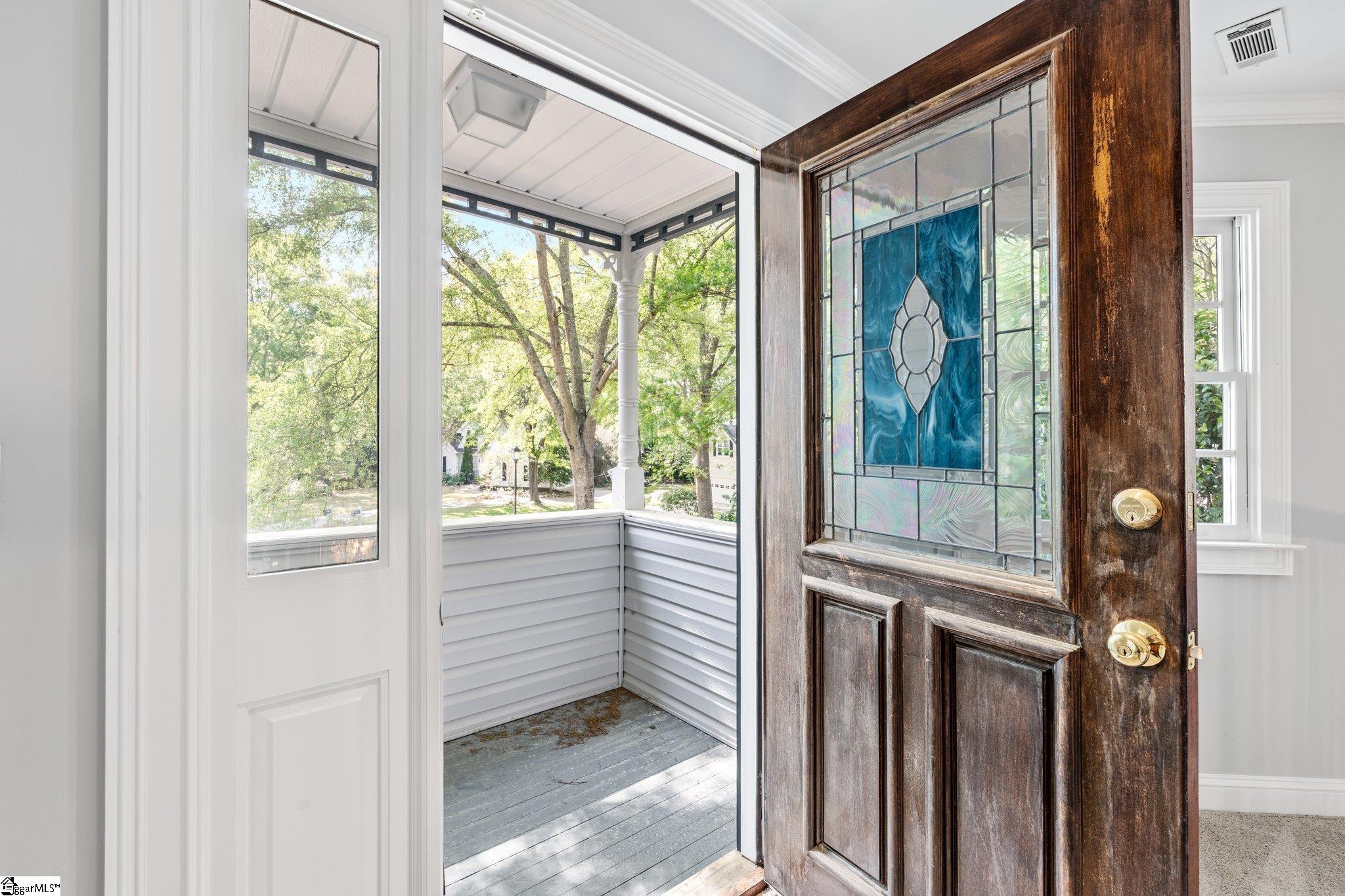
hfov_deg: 96.7
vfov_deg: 73.7
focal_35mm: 16
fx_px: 598
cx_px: 672
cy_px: 448
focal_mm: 16
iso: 250
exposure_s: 1/100
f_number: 9
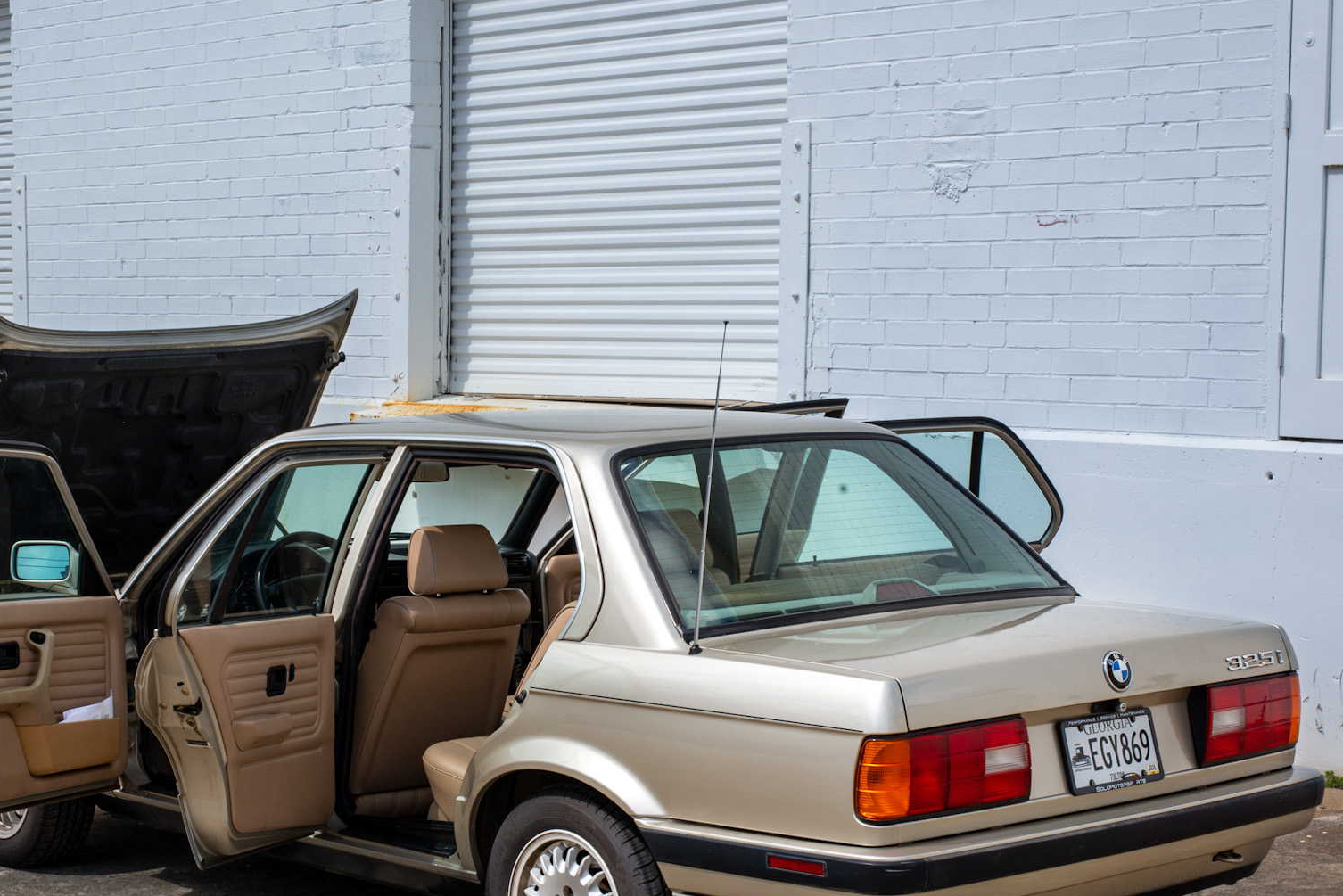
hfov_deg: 29.5
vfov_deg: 20.0
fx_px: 2537
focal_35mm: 68
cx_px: 487
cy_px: 574
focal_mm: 50
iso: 100
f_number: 16
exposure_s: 1/160
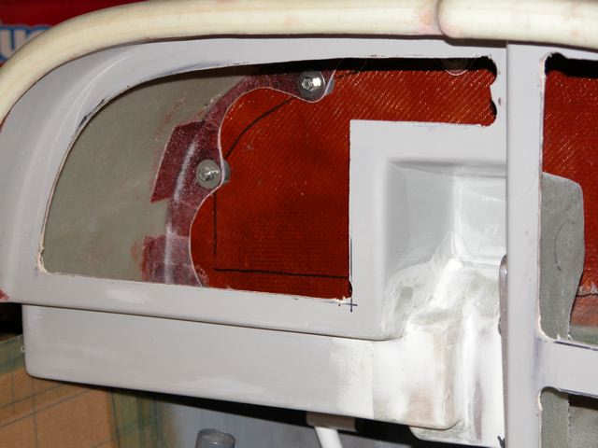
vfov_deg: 11.9
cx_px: 299
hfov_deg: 15.8
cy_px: 224
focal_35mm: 125
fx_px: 2159
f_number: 3.8
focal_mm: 31.9
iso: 100
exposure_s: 1/125
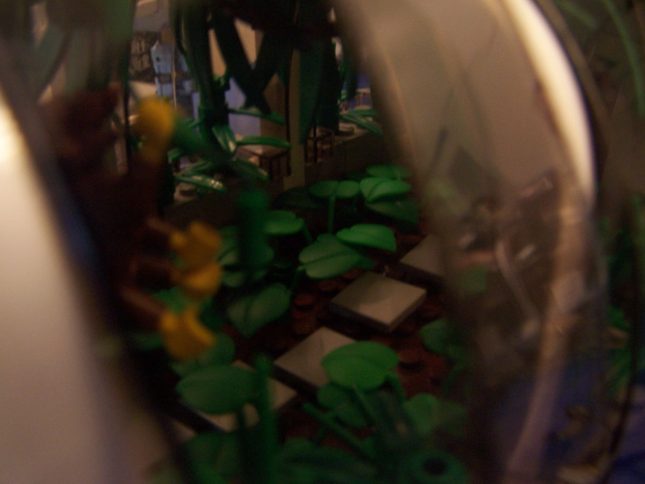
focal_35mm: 38
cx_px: 322
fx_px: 708
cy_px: 242
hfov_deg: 49.0
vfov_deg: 37.7
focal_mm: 6.3
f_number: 2.8
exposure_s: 1/8
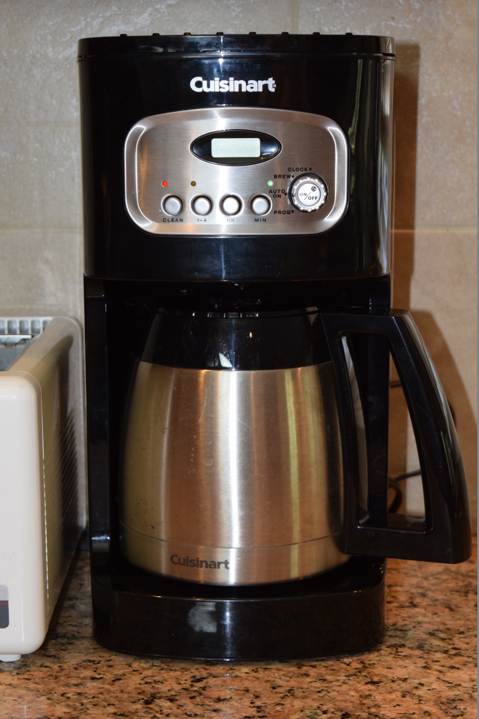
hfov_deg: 18.9
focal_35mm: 72
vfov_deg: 28.1
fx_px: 1437
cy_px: 360
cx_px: 240
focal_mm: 48
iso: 1100
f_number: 5.3
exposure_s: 1/30
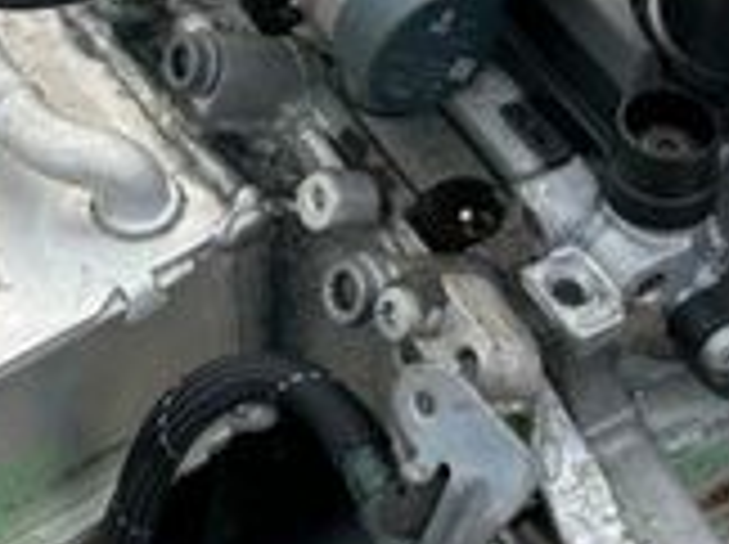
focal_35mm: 89
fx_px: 1872
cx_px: 207
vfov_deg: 16.1
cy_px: -36
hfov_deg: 21.9
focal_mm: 6.86
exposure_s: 1/971
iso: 80
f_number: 1.78
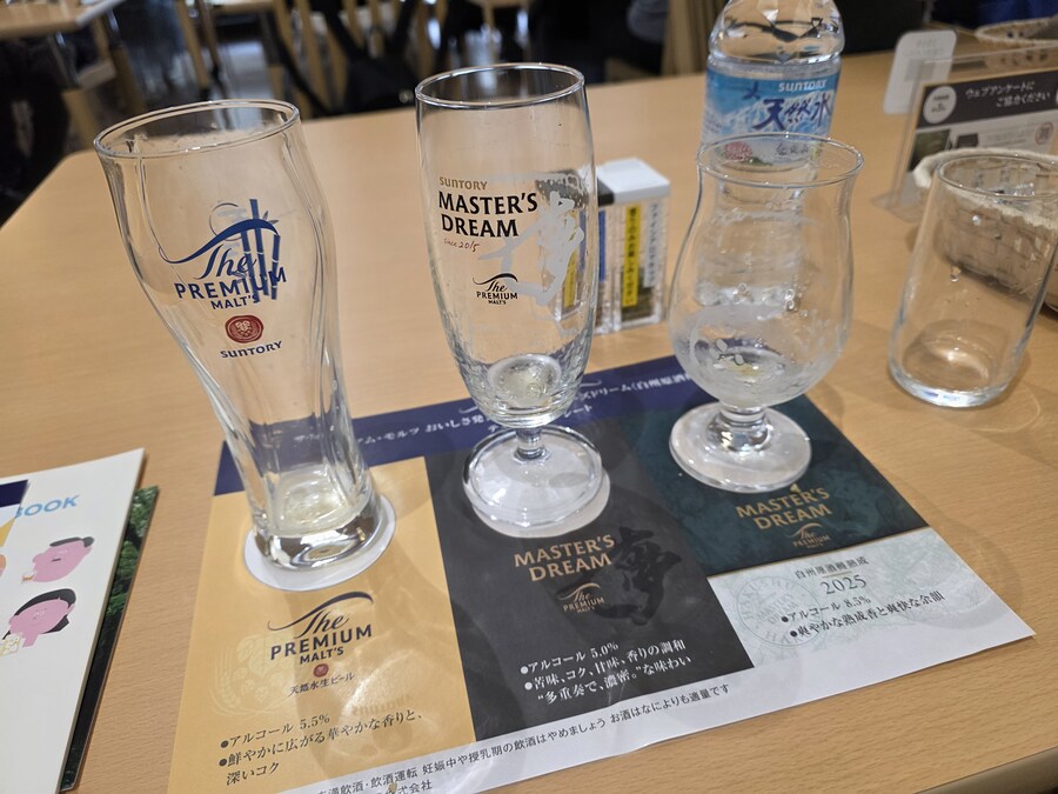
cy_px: 397
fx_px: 703
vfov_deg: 58.9
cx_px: 529
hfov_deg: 73.9
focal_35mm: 23
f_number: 1.7
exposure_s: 1/120
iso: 320
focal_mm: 6.3
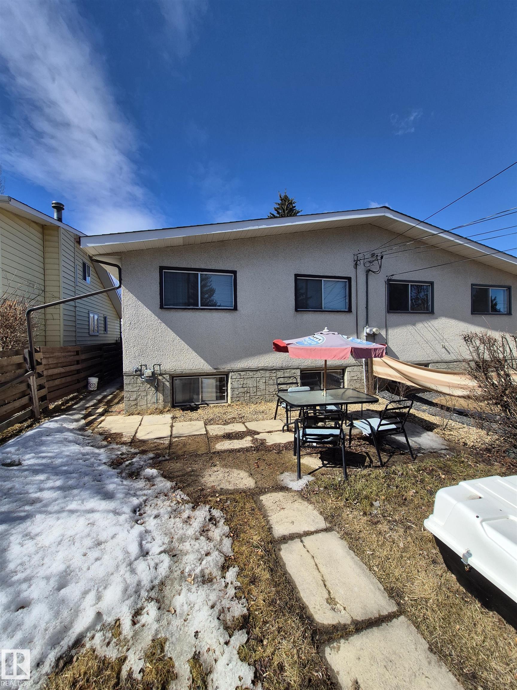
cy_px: 345
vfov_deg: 106.2
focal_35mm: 13
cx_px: 258
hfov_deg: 89.9
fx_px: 259
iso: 50
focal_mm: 1.74
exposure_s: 1/2696
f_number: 2.2
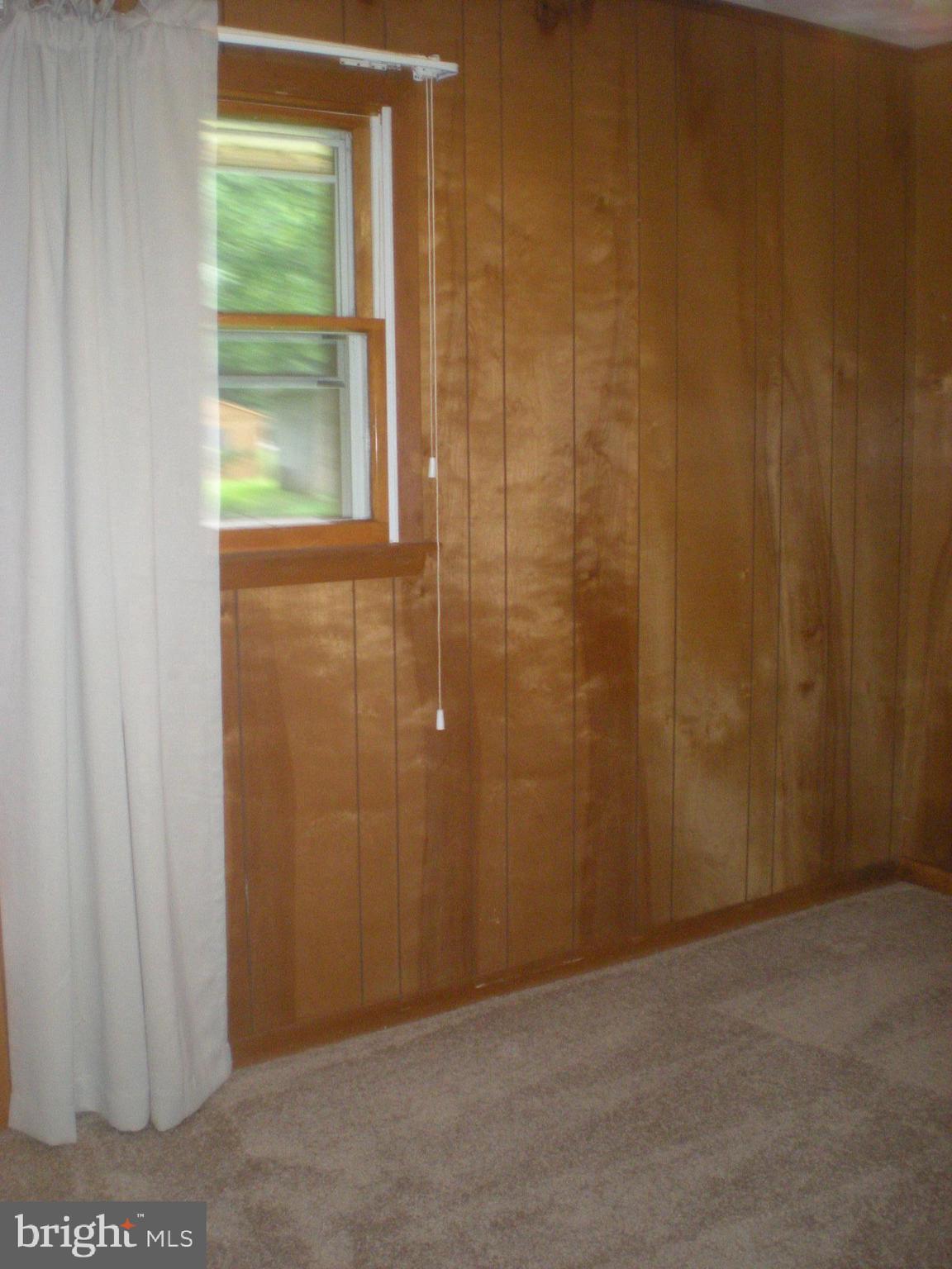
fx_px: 1393
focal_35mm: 38
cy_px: 634
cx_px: 476
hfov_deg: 37.7
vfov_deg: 49.0
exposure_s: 1/60
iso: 322
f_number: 3.1
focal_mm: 6.3
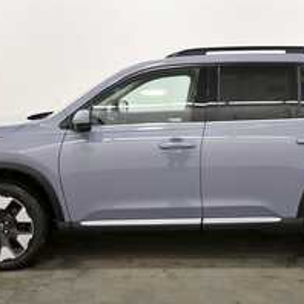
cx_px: 187
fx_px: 427
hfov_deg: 38.9
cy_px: 153
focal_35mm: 43
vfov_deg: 39.2
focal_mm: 17
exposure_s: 1/125
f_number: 5.3
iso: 900
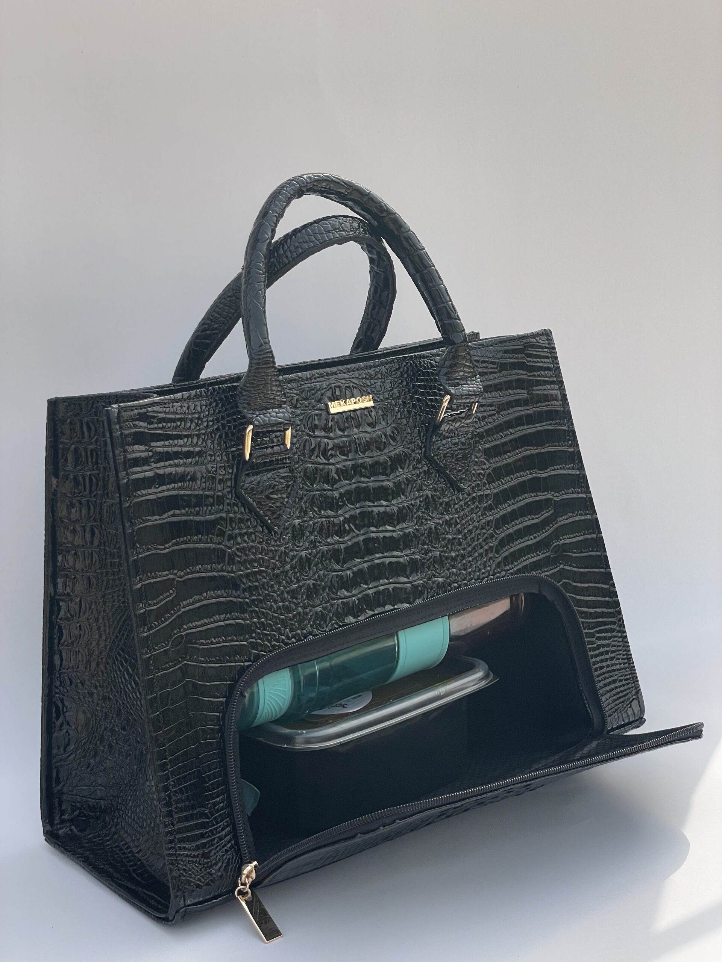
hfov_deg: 28.0
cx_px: 361
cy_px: 481
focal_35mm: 52
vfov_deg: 36.8
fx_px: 1446
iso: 32
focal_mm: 6
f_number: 2
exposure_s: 1/1043
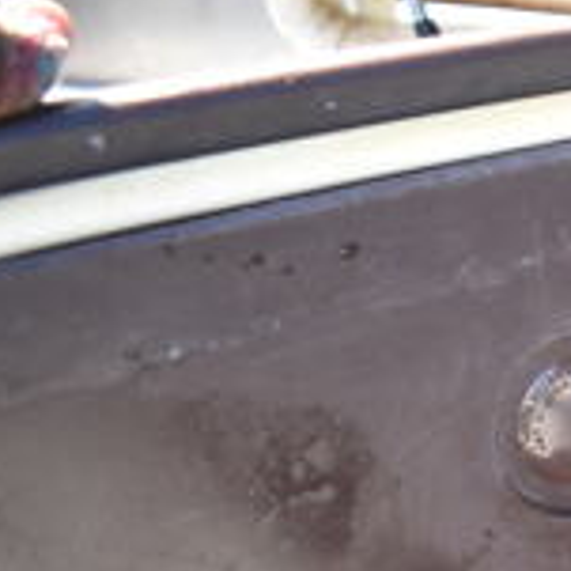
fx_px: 1736
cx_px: 1070
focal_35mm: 93
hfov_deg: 15.6
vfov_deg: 17.9
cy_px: 658
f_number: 4
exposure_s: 1/250
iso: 400
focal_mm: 18
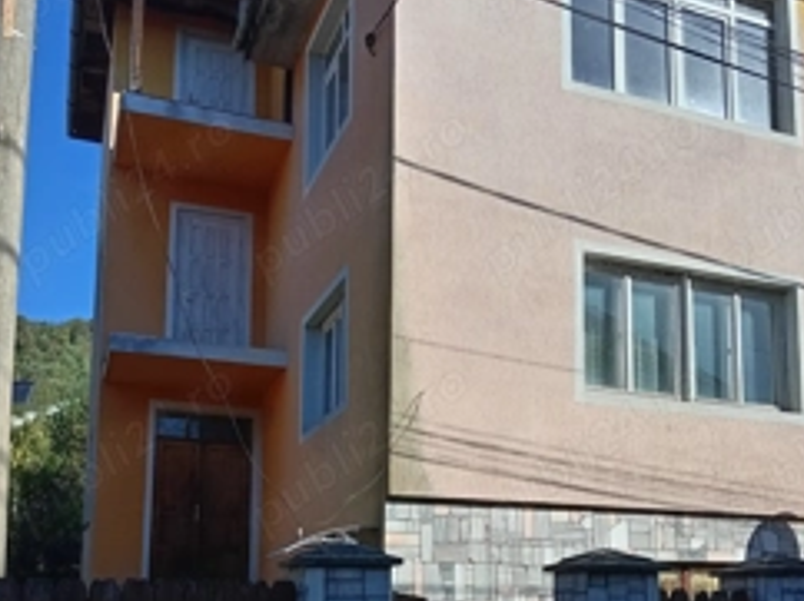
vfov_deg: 32.4
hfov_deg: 43.7
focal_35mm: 43
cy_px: 505
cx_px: 475
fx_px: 998
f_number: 1.8
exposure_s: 1/1560
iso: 100
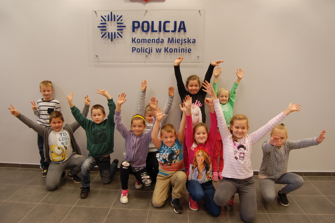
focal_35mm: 27
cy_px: 112
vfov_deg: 47.8
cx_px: 168
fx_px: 251
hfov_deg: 67.4
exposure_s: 1/60
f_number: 4
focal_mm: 18
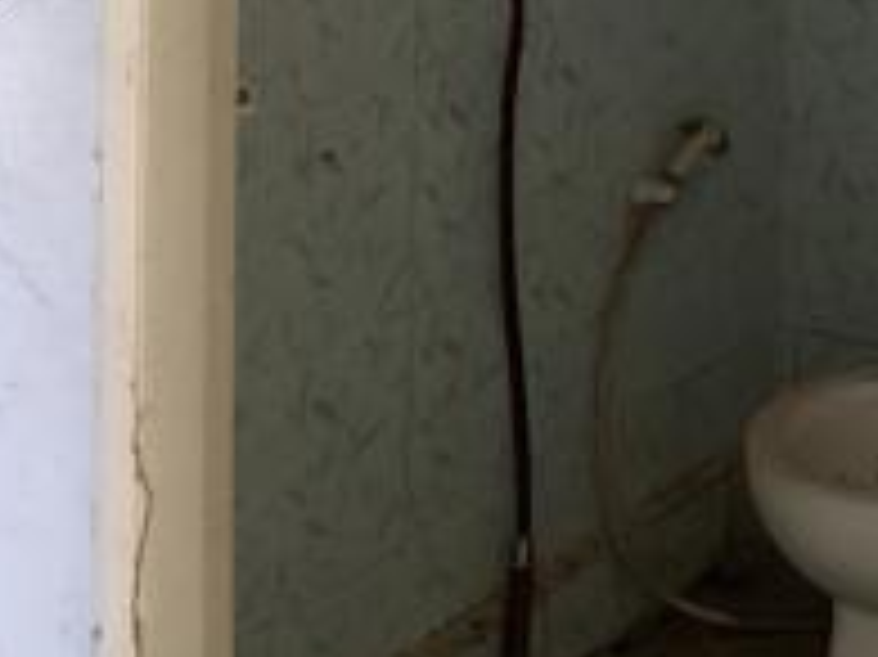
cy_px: -412
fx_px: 2662
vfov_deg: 13.1
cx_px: 855
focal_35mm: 105
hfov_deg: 18.3
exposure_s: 1/30
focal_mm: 3.3
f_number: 2.4
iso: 400
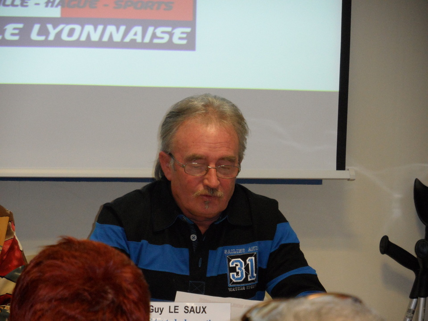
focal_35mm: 180
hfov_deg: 11.0
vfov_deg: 8.2
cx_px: 214
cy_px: 160
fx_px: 2226
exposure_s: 1/60
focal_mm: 29.7
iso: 400
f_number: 4.4
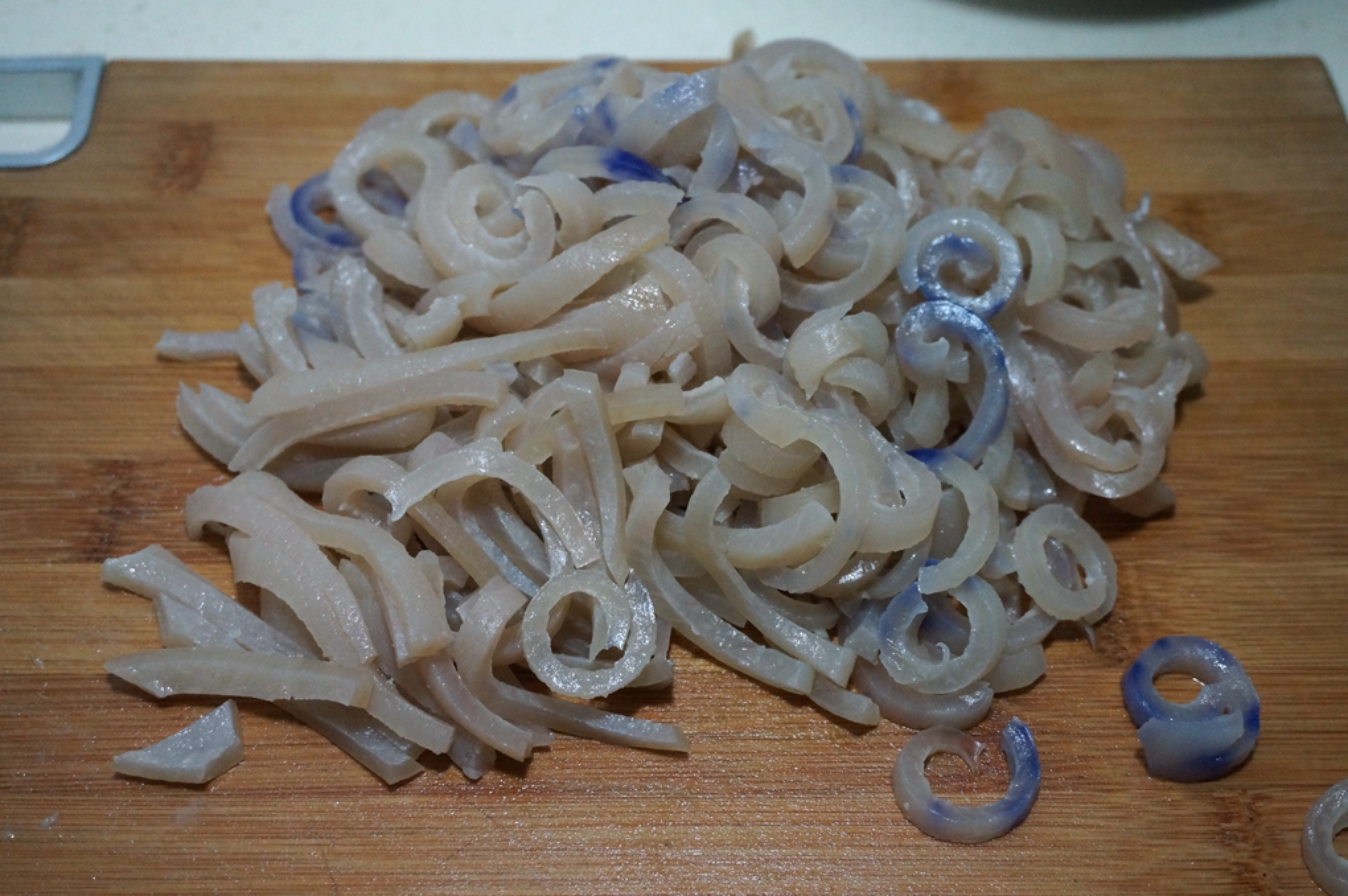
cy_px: 448
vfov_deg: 28.9
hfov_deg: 42.4
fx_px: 1739
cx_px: 674
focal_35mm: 46
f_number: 5
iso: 2500
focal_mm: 31
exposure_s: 1/160
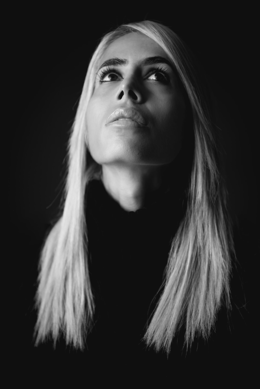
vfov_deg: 28.8
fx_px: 758
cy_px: 194
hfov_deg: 19.5
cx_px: 130
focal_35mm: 70
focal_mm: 70
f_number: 2.8
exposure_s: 1/200
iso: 500
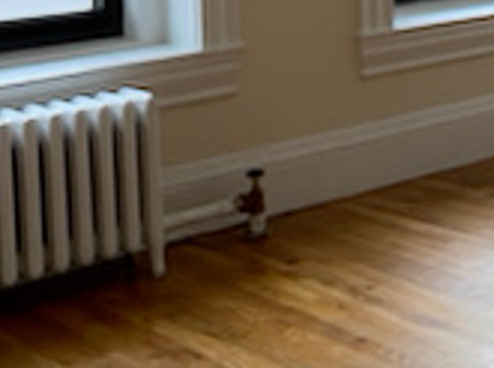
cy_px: -111
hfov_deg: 21.3
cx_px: 719
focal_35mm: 79
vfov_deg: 17.4
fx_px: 1125
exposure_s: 1/120
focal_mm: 1.54
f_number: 2.4
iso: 100
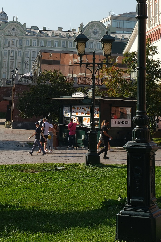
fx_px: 557
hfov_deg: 16.4
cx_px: 51
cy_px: 25
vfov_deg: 23.8
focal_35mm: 83
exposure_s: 1/300
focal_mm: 27
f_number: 8
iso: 160
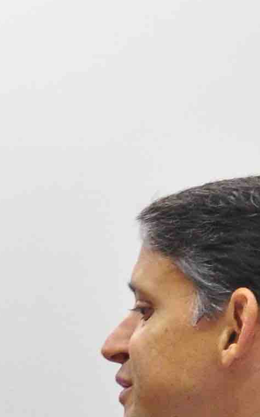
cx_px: -275
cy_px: 210
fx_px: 5115
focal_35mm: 451
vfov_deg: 4.7
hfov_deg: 2.9
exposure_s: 1/200
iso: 1250
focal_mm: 70
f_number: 4
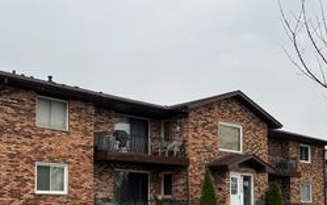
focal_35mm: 51
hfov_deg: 39.1
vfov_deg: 24.9
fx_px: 455
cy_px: 168
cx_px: 108
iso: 80
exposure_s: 1/832
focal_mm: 6.76
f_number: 1.78
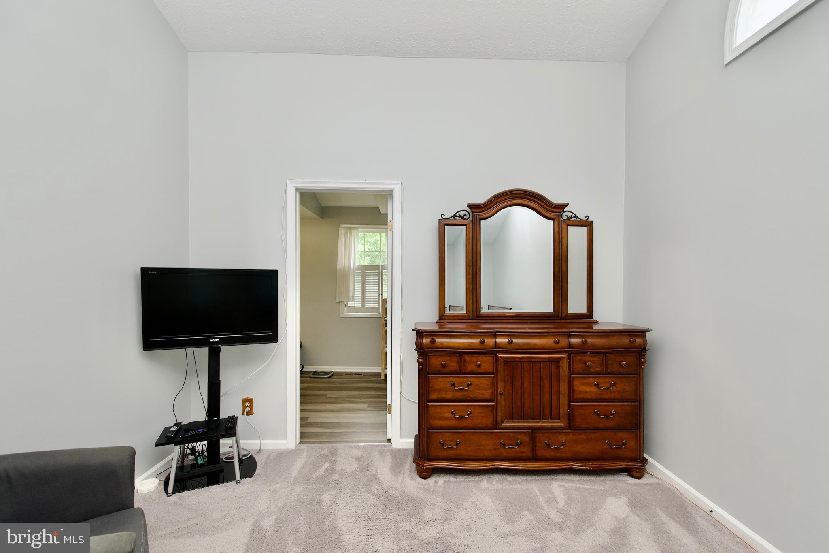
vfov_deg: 77.3
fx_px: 345
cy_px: 276
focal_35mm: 15
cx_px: 414
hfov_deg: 100.4
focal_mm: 10
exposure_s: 1/25
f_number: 7.1
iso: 320
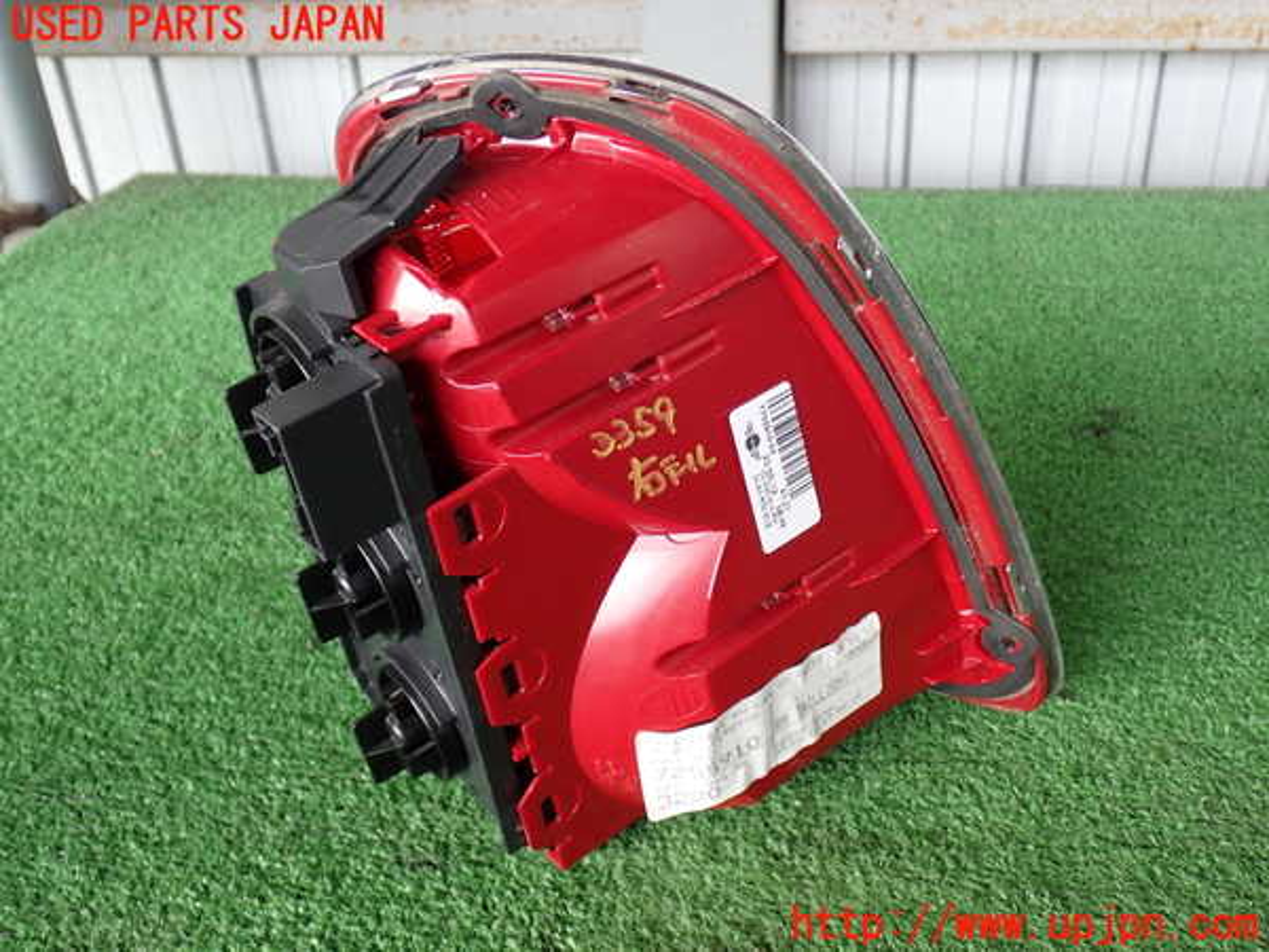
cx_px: 634
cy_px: 476
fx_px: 1320
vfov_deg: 39.7
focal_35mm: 36
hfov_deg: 51.4
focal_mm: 6.37
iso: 200
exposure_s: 1/80
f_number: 2.5
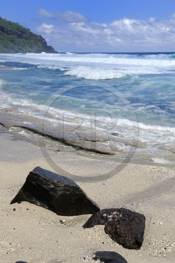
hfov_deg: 30.5
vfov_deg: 44.5
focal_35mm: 44
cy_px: 132
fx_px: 321
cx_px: 88
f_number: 11
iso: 200
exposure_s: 1/320
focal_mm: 44
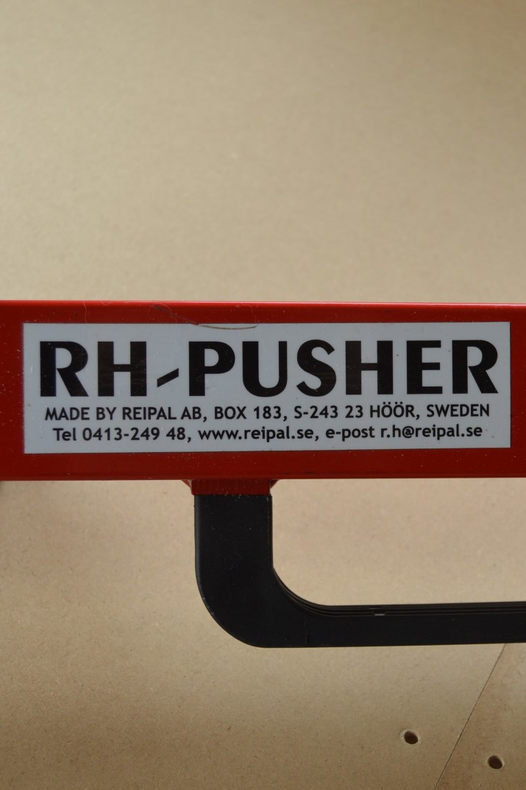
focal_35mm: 59
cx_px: 379
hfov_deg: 22.8
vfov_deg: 33.9
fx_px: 1293
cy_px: 395
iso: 400
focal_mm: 26
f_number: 4.5
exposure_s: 1/80
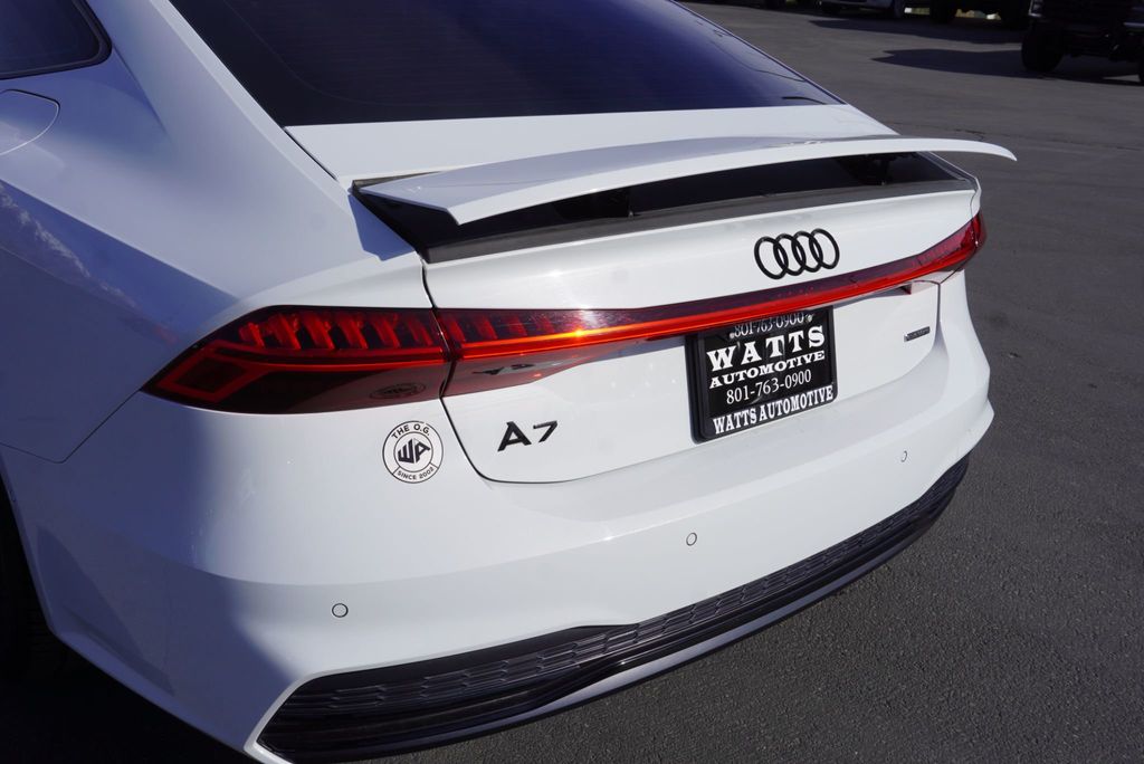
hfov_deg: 57.2
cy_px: 382
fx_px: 1049
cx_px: 572
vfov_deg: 40.0
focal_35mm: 33
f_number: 10
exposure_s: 1/400
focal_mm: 22
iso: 100
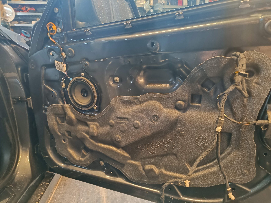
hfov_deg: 71.6
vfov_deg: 56.8
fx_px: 188
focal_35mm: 24
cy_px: 102
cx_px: 136
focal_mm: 5.59
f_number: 1.88
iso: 1130
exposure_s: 1/25
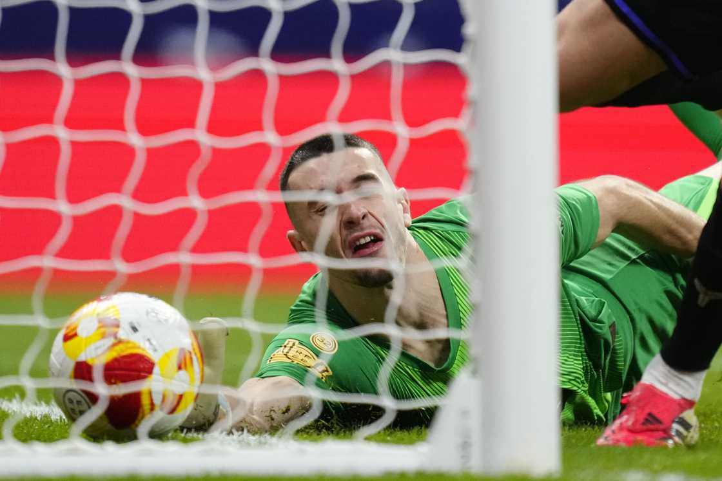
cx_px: 361
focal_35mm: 400
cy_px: 240
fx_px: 8023
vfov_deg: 3.4
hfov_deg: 5.2
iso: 3200
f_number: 2.8
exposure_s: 1/2000
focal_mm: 400
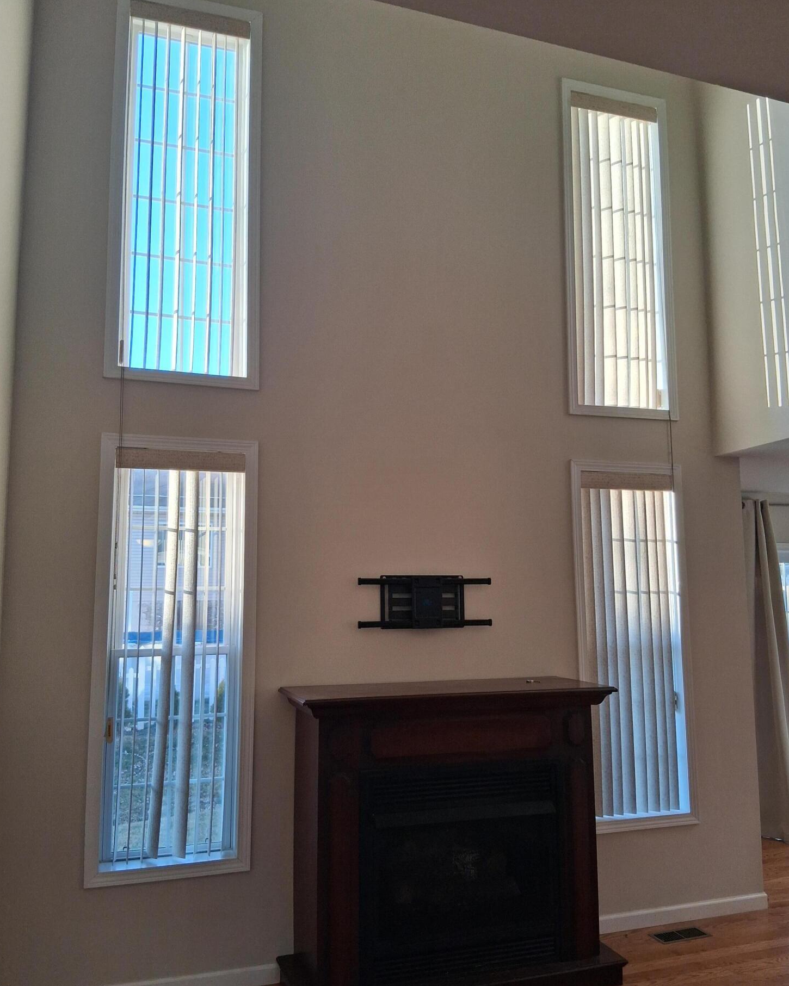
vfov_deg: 62.2
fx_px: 817
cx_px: 401
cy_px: 506
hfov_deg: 51.5
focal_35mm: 28
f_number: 1.8
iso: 80
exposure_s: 1/120
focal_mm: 3.98
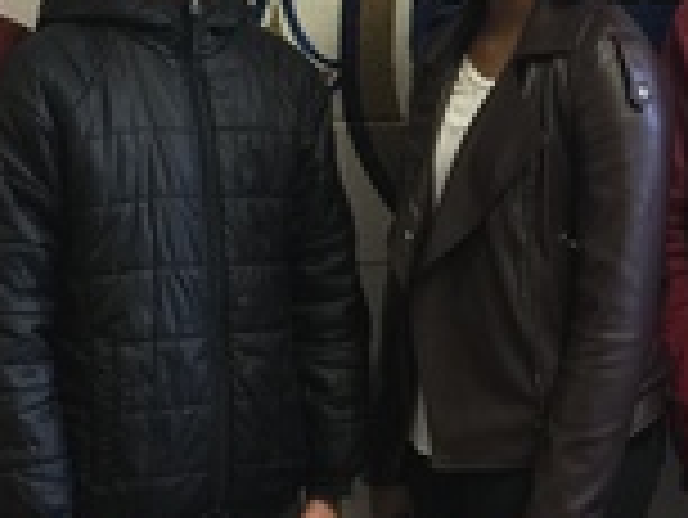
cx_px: 630
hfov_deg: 18.2
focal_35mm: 106
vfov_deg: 14.0
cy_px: 234
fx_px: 2108
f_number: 2.2
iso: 80
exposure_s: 1/15
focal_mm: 4.15
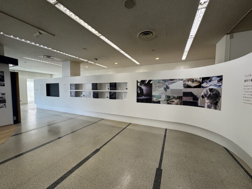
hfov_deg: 102.1
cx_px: 126
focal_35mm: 14
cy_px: 94
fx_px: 102
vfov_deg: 85.7
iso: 160
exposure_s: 1/120
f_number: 2.2
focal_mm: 2.22
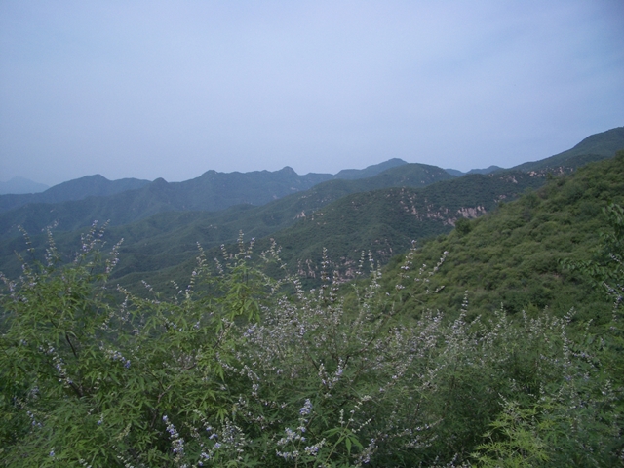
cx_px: 312
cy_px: 234
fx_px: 631
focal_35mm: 35
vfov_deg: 40.7
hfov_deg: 52.6
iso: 50
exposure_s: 1/800
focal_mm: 5.8
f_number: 4.3
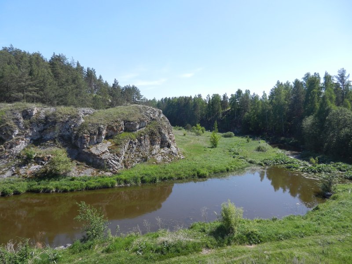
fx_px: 254
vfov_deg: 54.9
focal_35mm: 25
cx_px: 176
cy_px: 132
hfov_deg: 69.4
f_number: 3.5
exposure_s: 1/1250
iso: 160
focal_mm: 4.5
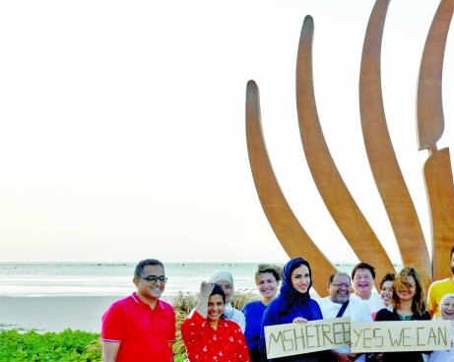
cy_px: 256
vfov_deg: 27.3
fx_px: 738
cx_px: 429
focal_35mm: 55
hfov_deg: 32.1
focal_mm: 18
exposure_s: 1/200
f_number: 7.1
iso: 200
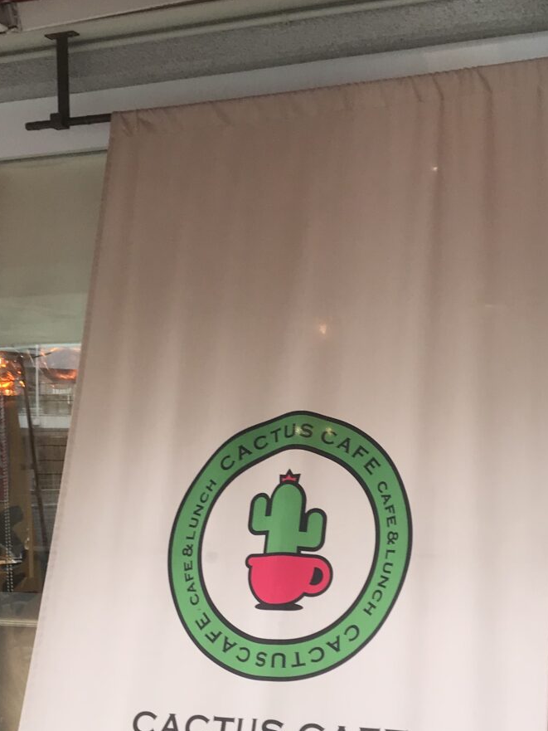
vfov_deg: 31.2
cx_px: 286
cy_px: 529
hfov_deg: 24.0
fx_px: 1287
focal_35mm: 61
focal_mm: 3.99
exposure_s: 1/120
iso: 25
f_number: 1.8
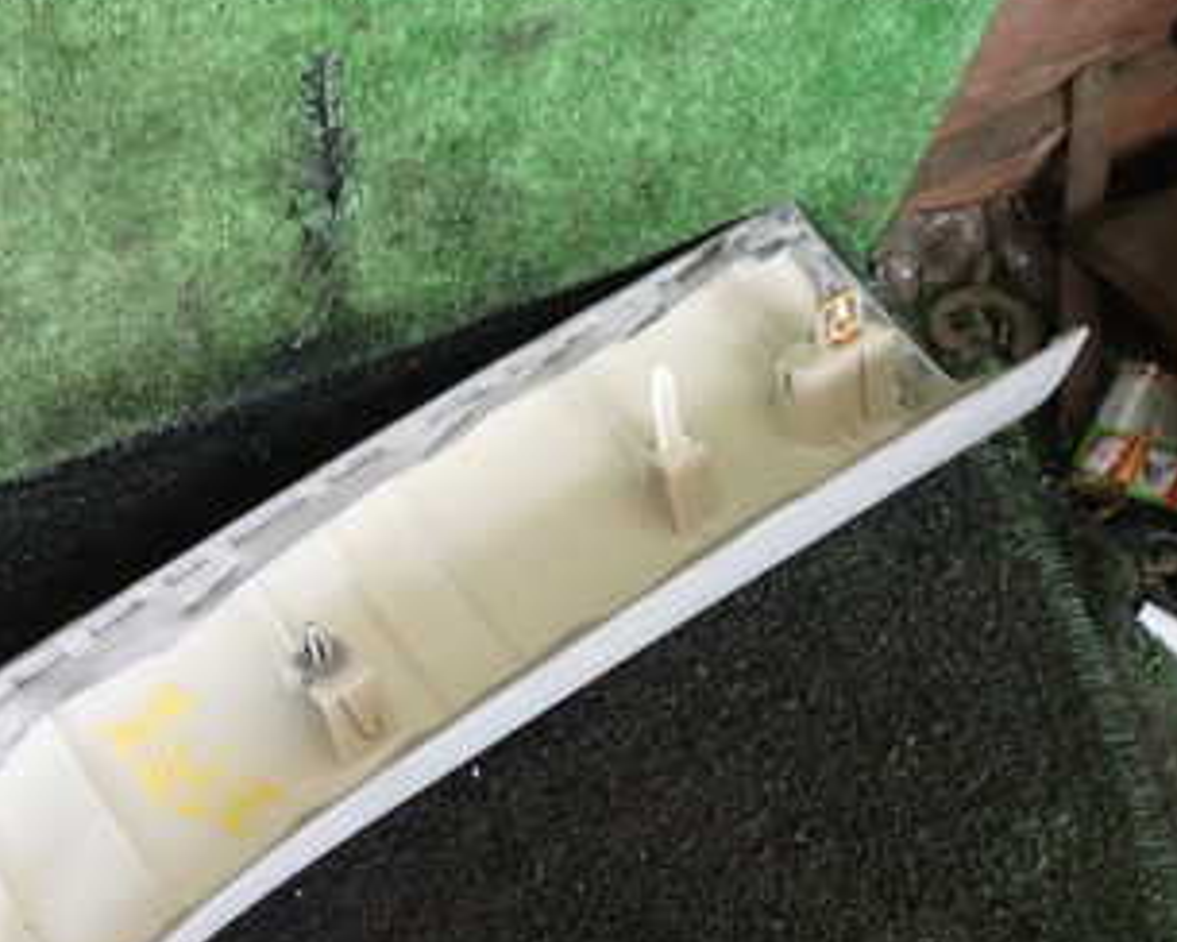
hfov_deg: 35.6
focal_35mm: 48
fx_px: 1672
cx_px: 39
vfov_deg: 30.9
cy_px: 718
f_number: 2
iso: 160
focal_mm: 4.5
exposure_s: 1/60
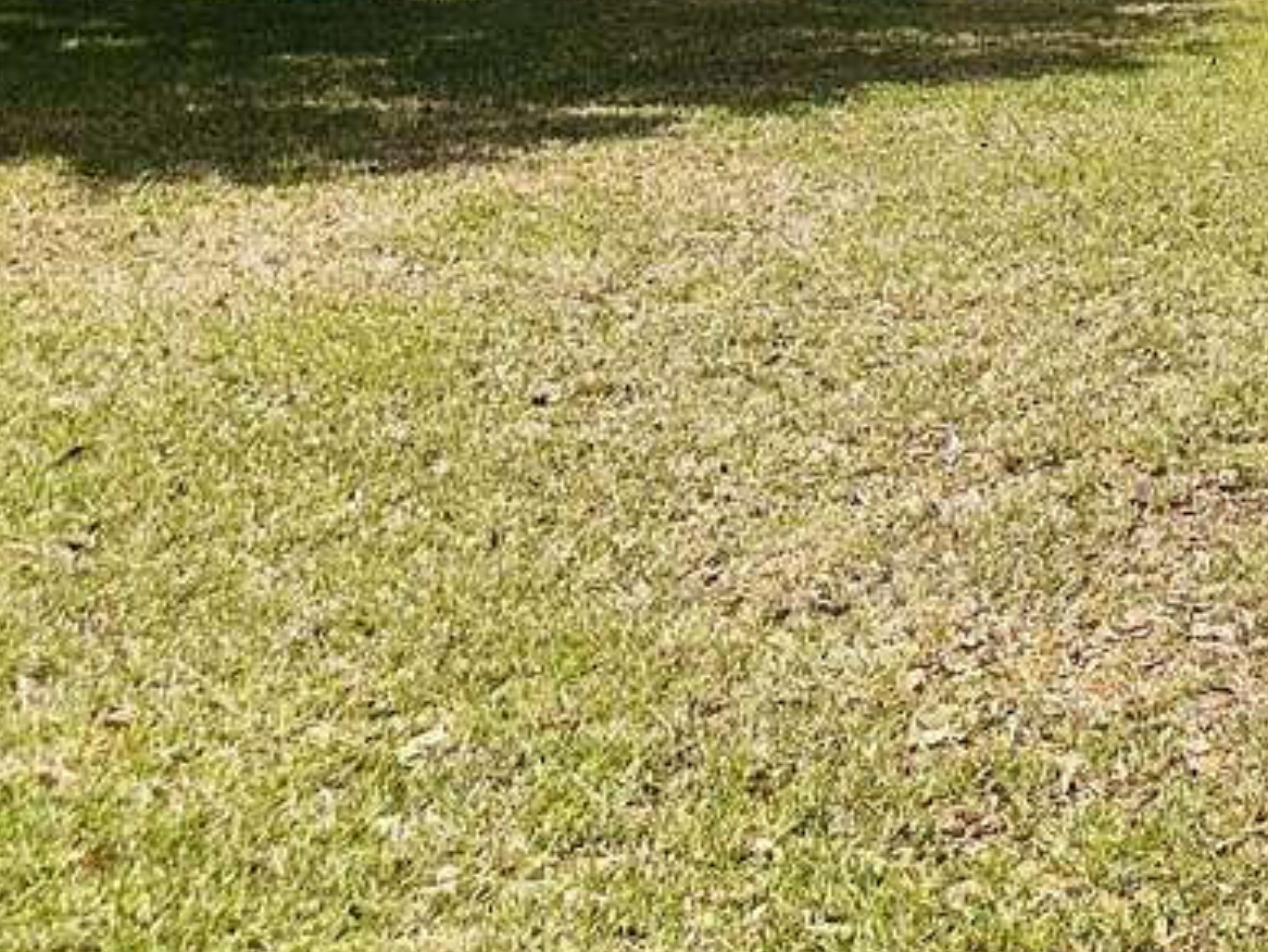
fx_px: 2895
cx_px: 1646
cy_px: -466
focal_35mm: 79
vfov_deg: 16.9
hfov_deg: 22.2
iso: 80
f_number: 1.78
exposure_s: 1/7042
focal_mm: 6.86
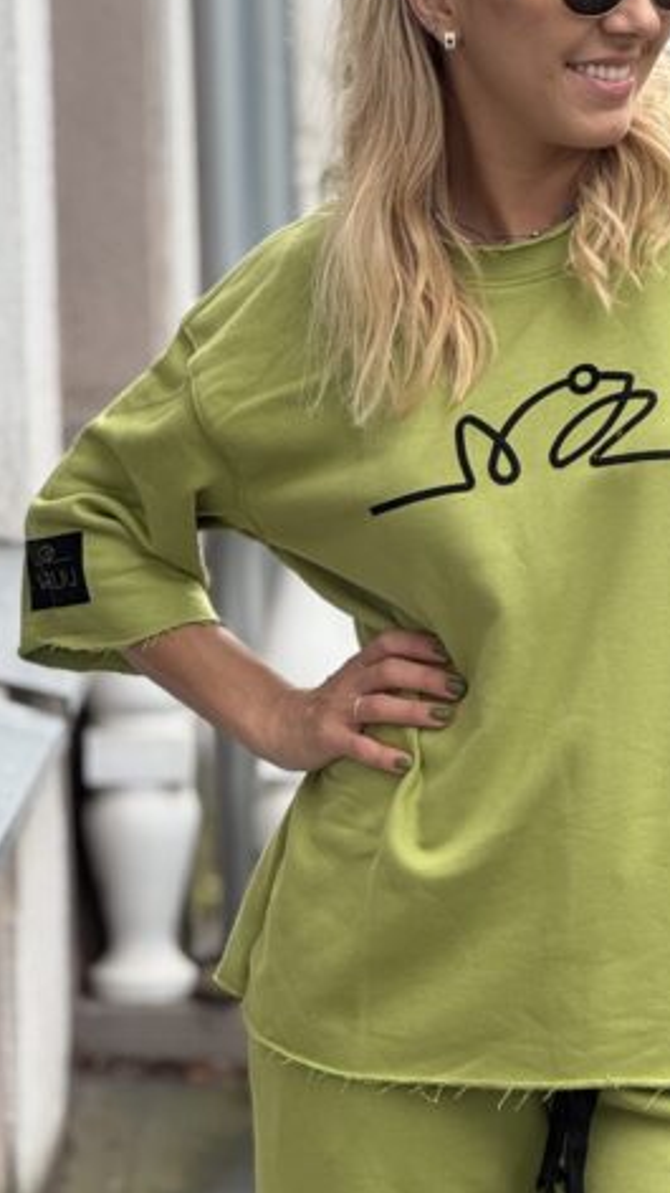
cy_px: 653
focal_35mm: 166
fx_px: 5250
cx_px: 582
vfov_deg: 13.0
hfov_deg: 7.3
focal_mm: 9
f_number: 2.8
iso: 32
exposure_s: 1/99
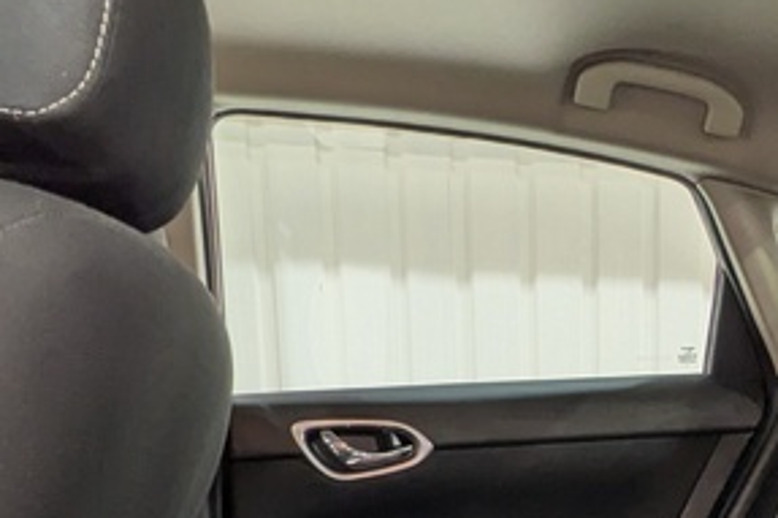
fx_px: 1123
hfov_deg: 36.8
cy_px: 711
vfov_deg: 22.6
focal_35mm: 52
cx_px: 629
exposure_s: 1/24
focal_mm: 1.83
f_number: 2.2
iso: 63
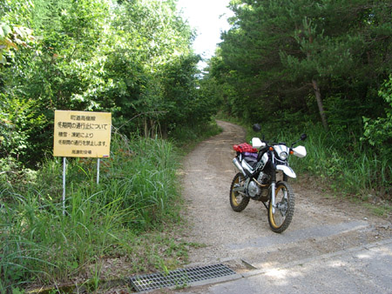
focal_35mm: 38
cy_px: 147
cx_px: 196
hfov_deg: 49.0
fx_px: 431
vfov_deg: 37.8
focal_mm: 5.8
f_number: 4.8
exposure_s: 1/60
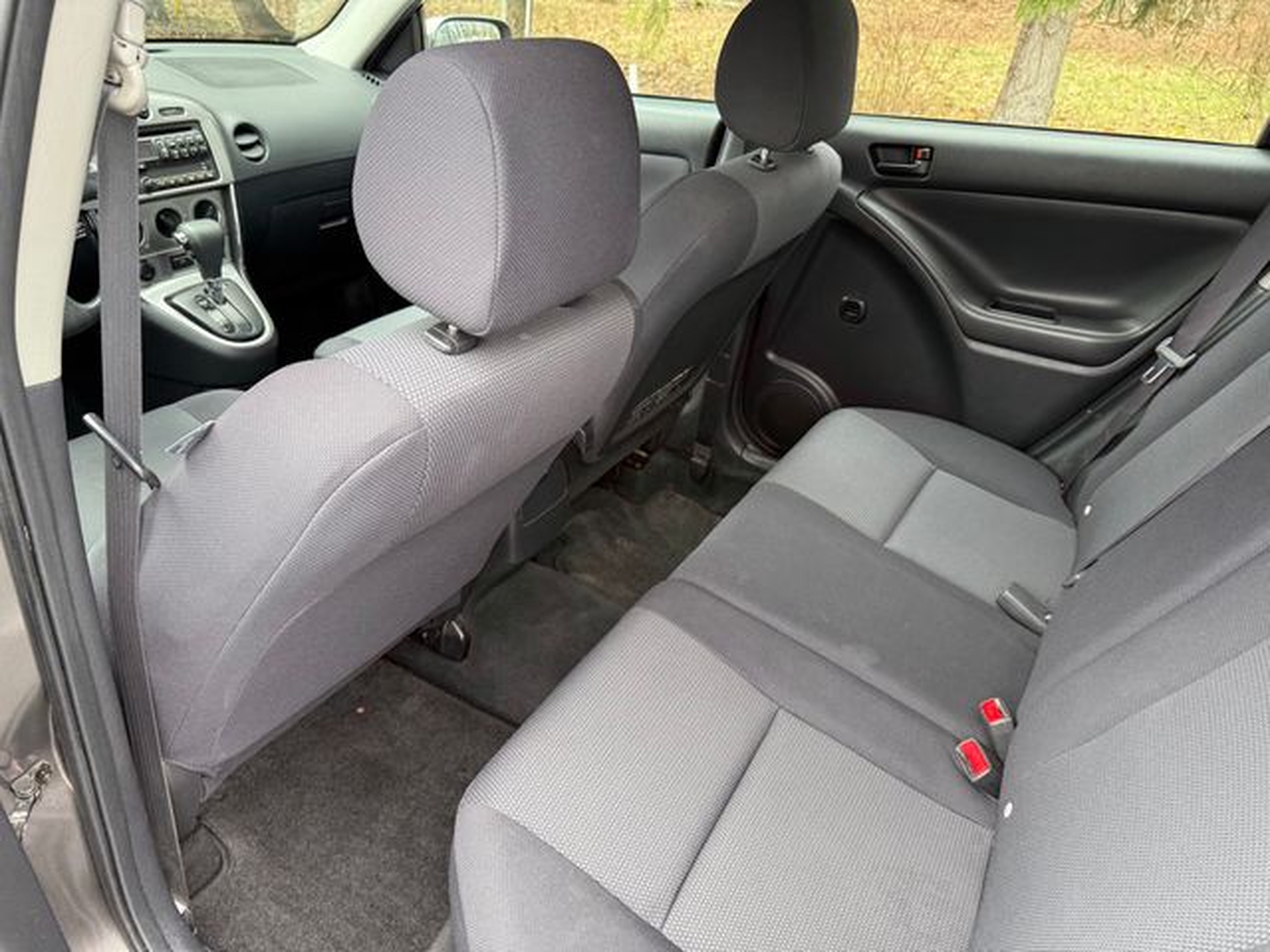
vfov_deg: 56.8
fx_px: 881
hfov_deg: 71.6
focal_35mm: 24
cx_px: 635
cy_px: 476
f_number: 1.78
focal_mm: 6.76
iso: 80
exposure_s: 1/121
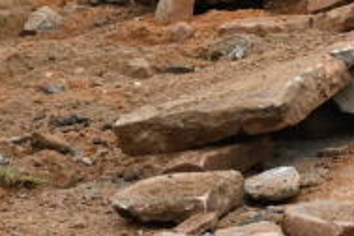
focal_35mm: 277
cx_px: 513
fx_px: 2724
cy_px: -229
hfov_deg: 7.3
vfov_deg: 4.9
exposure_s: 1/250
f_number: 5.6
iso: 200
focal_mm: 34
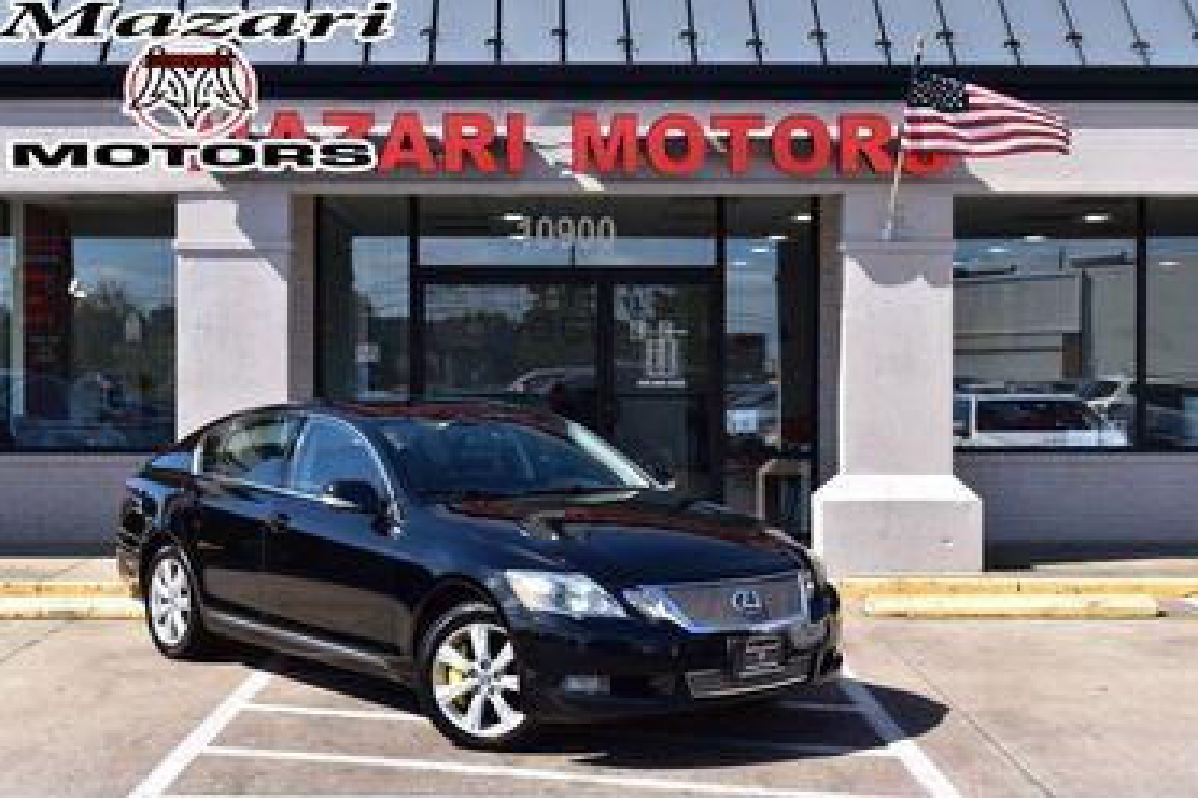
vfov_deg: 24.6
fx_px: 1829
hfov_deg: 36.3
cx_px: 591
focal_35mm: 55
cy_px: 401
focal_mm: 34
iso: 400
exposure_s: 1/500
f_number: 11
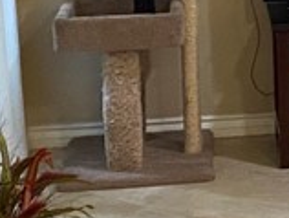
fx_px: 1405
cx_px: 551
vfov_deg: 8.8
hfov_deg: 10.9
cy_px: -11
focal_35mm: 168
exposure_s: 1/40
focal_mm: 4.25
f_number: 1.8
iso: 500
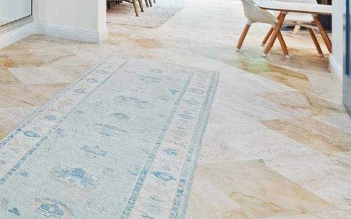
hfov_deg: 34.8
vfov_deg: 25.7
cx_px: -88
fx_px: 411
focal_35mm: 43
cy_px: -64
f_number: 8
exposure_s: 1/15
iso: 2000
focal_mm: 15
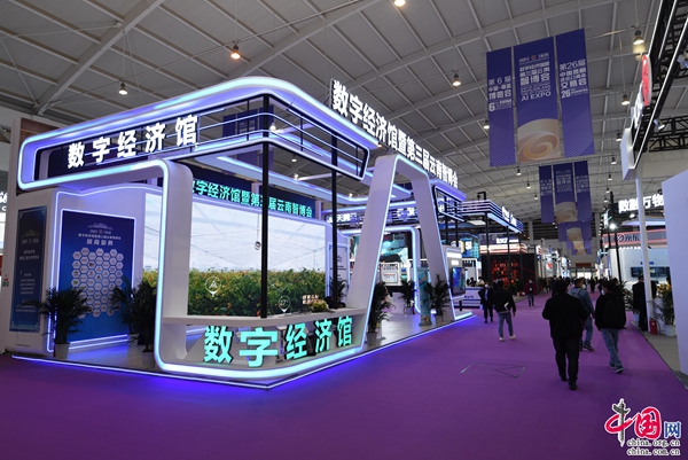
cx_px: 344
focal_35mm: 24
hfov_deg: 73.7
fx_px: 459
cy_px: 230
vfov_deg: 53.2
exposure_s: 1/125
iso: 250
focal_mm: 24
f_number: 2.8
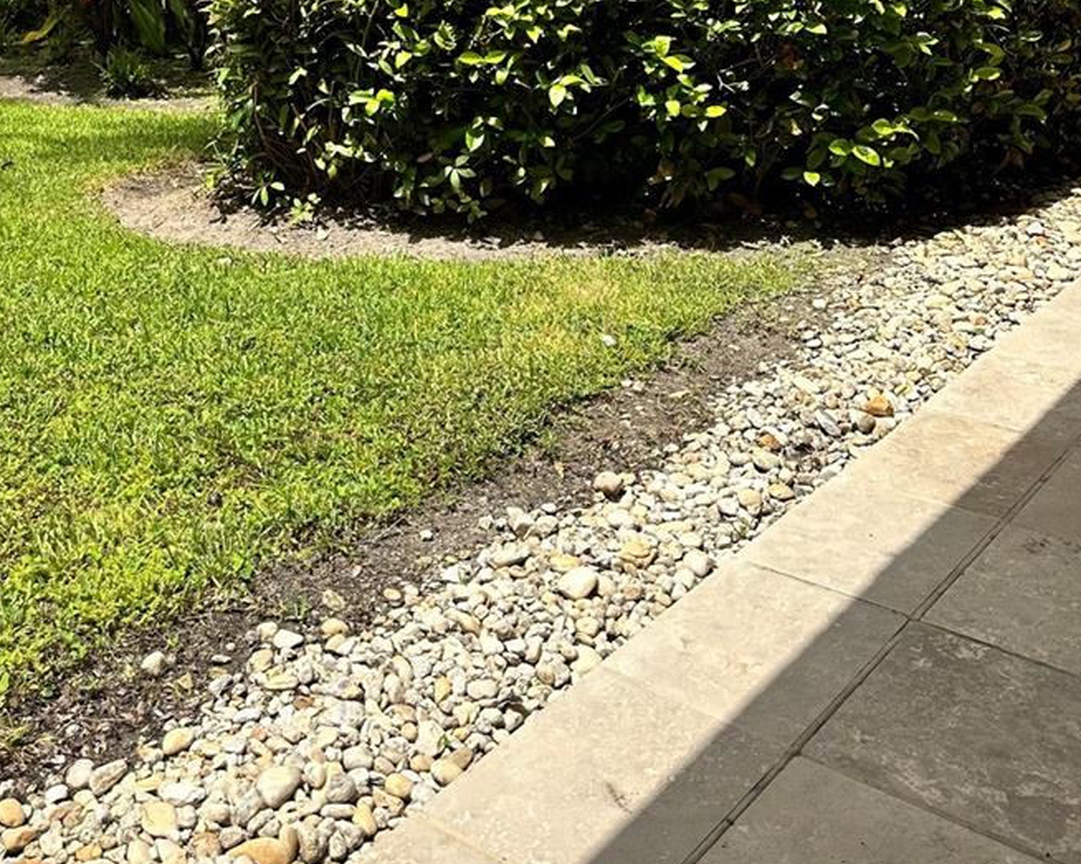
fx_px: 1376
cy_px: -51
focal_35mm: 43
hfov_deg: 42.4
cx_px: 369
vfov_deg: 31.5
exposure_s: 1/2732
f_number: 1.78
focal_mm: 6.86
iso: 80
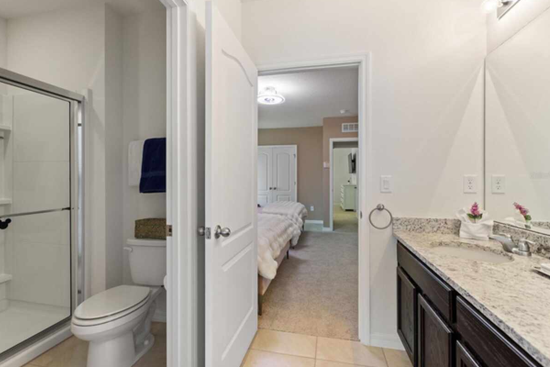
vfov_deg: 73.7
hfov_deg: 96.7
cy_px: 175
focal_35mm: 16
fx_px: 244
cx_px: 269
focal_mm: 10
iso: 400
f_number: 4.5
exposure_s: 1/1.25
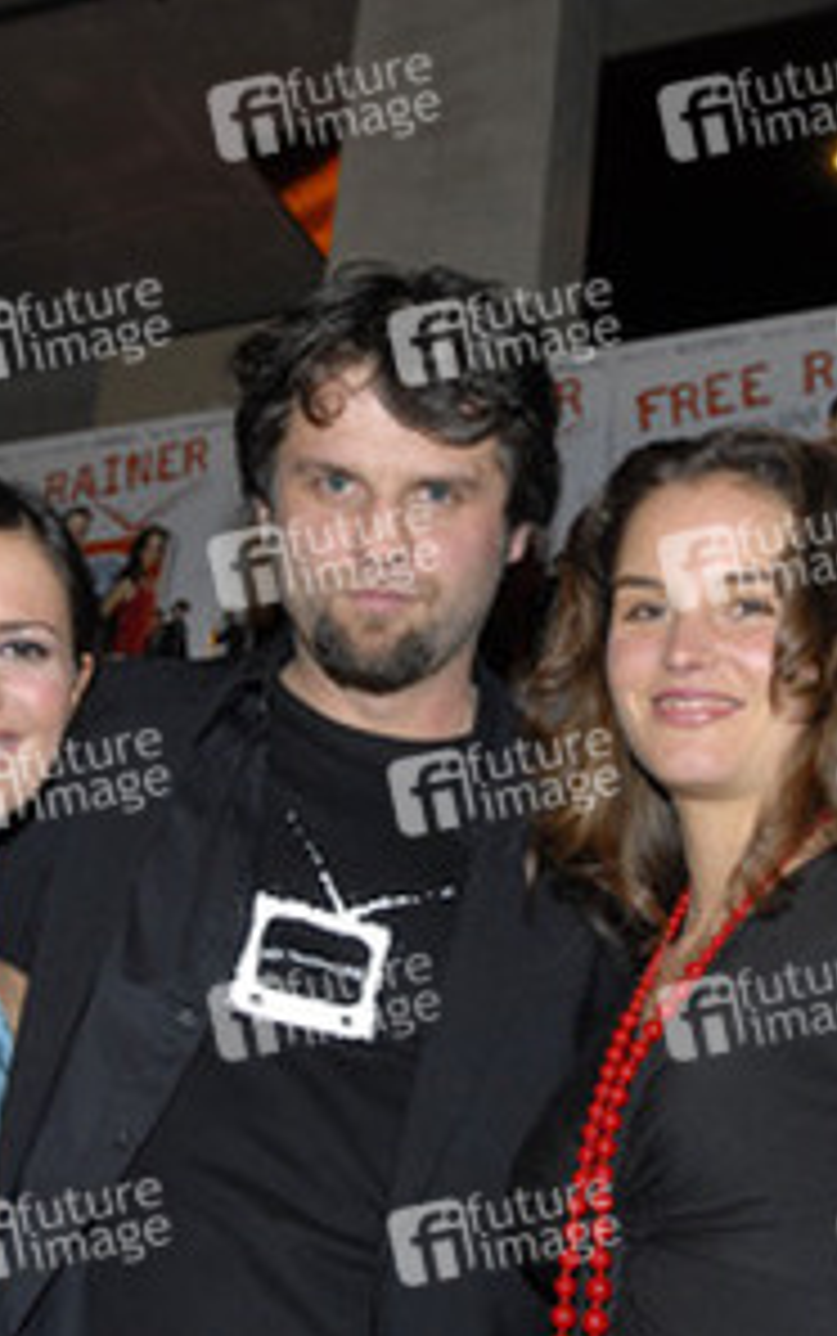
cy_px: 670
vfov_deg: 34.0
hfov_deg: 21.7
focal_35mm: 60
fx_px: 2187
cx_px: 378
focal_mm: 26
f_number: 5.6
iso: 500
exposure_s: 1/125
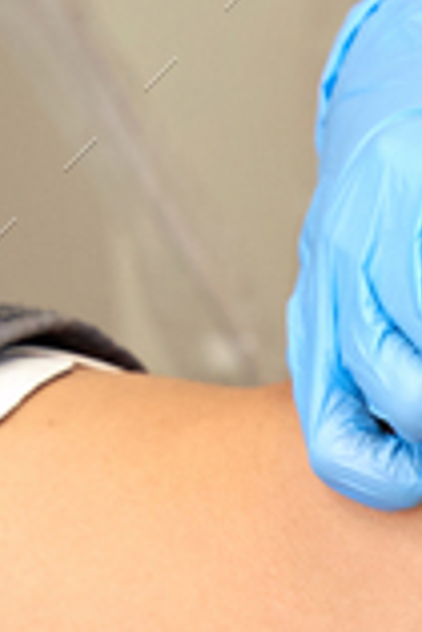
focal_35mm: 371
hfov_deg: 3.7
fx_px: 6509
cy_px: 1008
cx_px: 985
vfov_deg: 5.5
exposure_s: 1/160
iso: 640
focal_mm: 66
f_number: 5
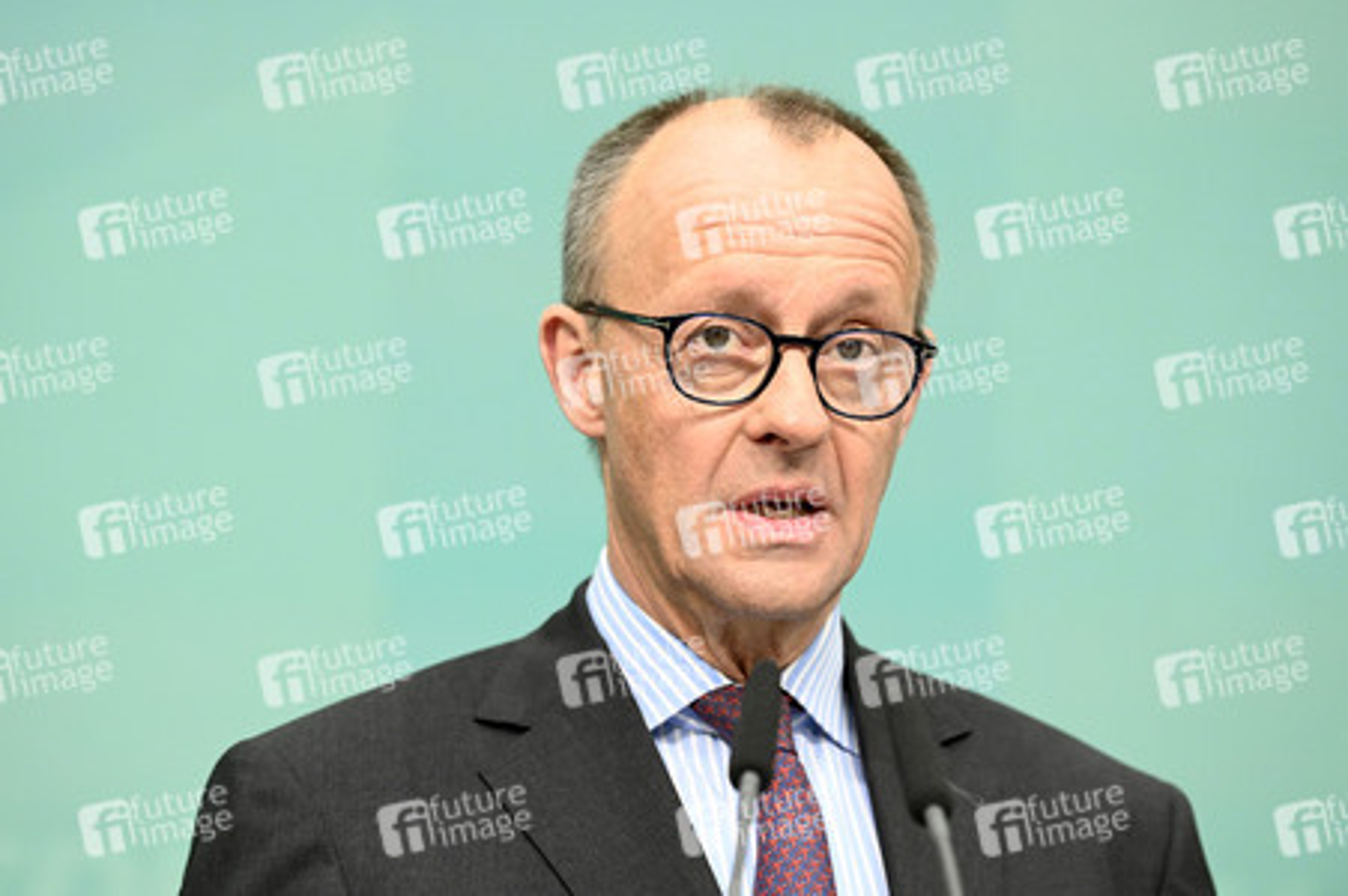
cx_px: 674
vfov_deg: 8.3
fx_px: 6174
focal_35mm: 165
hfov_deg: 12.5
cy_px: 448
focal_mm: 165
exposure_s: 1/640
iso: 5000
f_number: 4
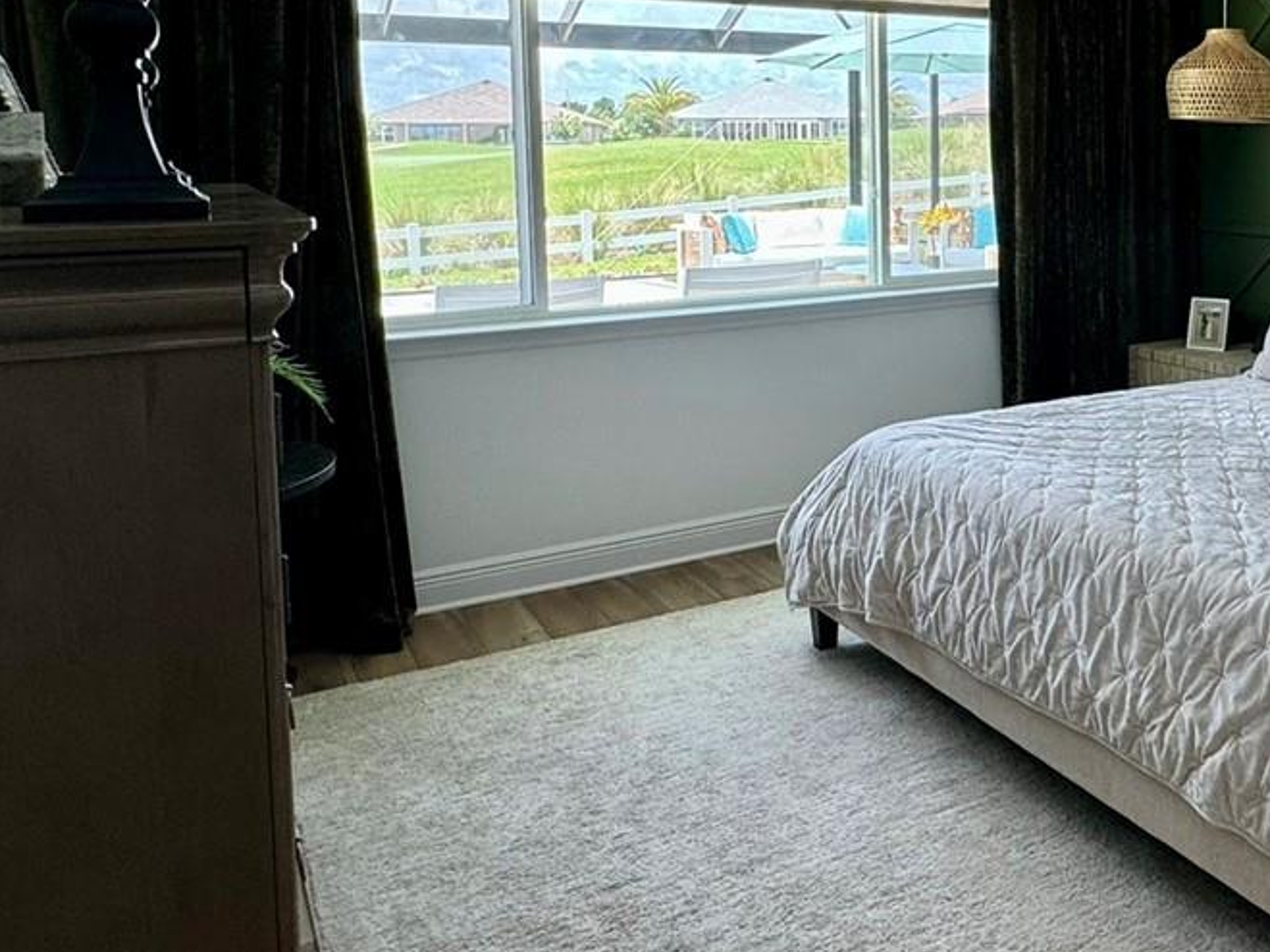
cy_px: 241
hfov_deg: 51.2
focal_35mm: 34
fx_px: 1247
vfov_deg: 40.6
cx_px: 985
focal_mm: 2.22
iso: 64
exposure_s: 1/99
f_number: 2.2
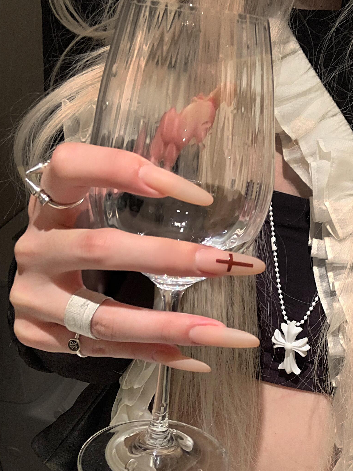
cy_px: 236
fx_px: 449
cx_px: 172
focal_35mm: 33
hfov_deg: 42.9
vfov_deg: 55.4
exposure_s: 1/58
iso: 125
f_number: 2.2
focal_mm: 2.87
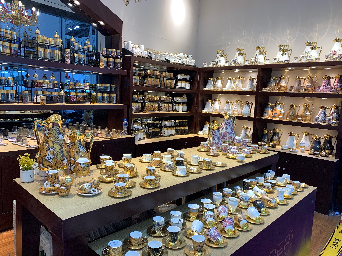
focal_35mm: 26
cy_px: 128
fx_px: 257
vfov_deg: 53.1
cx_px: 171
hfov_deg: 67.3
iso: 40
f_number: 1.8
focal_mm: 4.25
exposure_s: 1/100
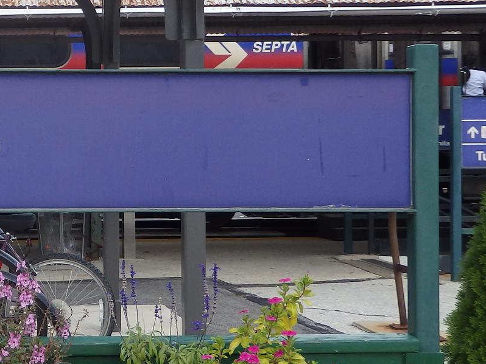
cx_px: -12
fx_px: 1333
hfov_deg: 20.0
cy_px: 135
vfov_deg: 15.5
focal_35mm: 95
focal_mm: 6.6
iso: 125
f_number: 3.6
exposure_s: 1/250
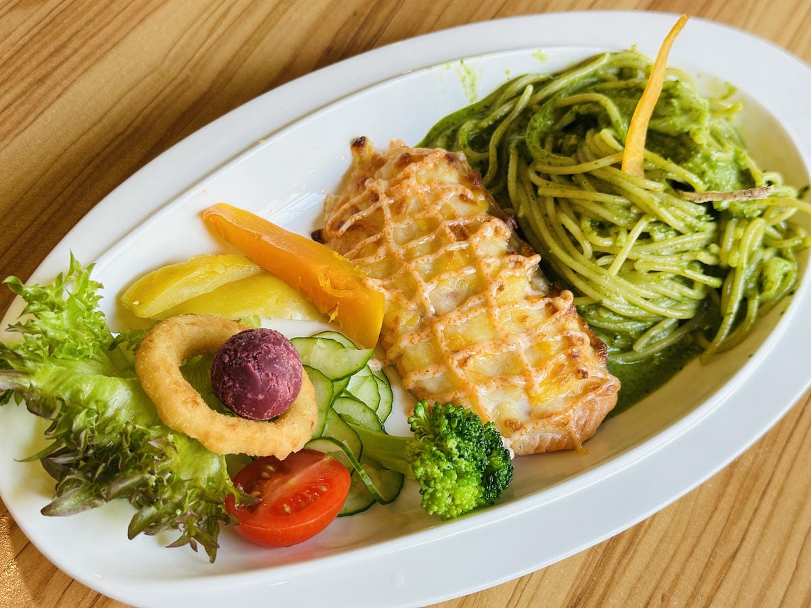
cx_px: 406
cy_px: 304
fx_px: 1125
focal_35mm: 48
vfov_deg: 30.3
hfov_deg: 39.7
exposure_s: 1/120
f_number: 1.78
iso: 50
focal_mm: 6.86
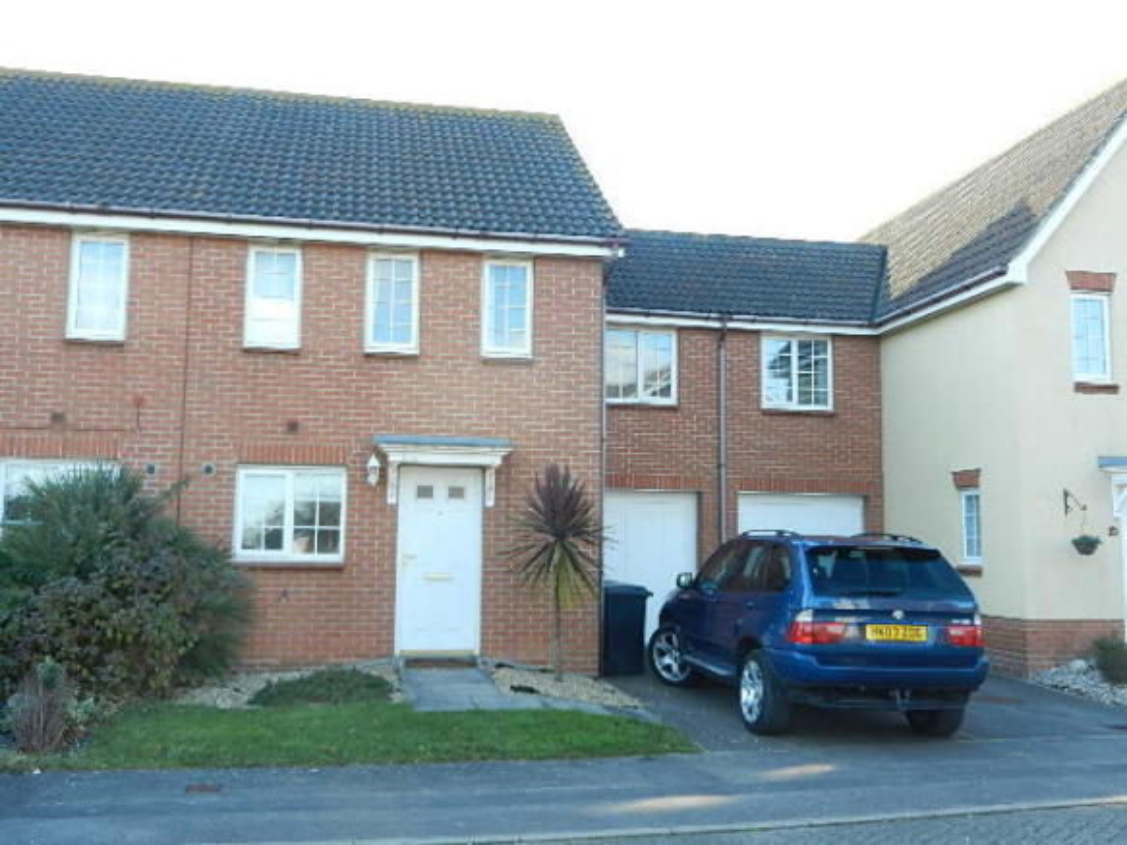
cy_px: 422
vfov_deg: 42.9
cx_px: 564
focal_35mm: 33
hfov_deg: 55.4
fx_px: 1074
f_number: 3.8
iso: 160
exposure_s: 1/100
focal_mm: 5.9
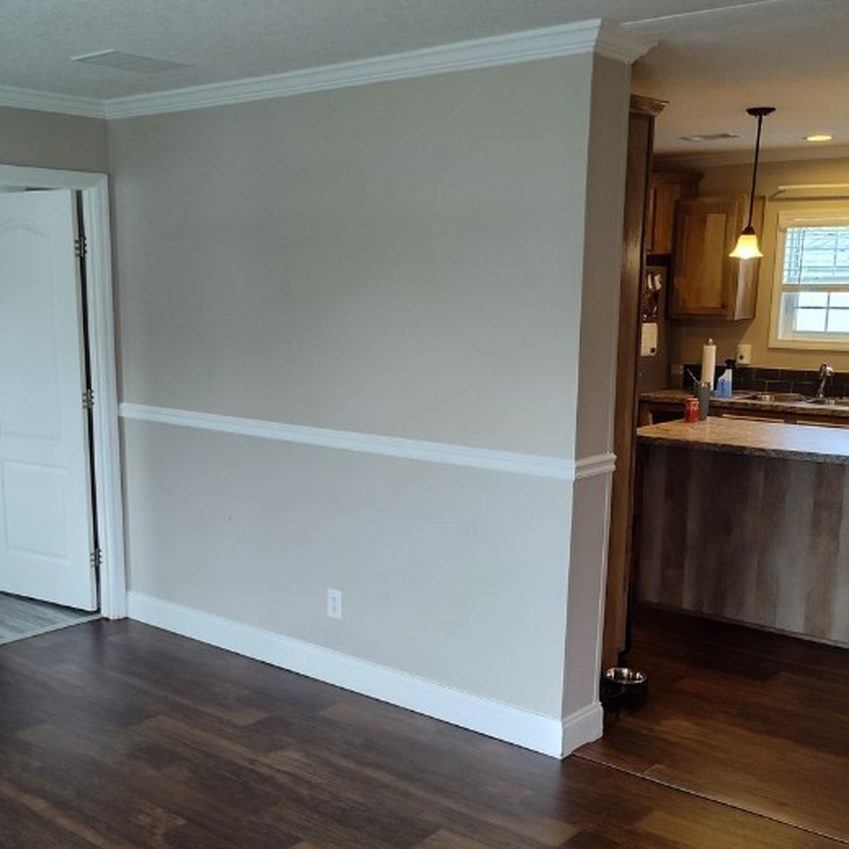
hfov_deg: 41.6
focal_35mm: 40
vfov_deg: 41.7
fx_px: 1110
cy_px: 511
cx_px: 336
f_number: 1.8
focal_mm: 5.56
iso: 534
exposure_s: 1/120
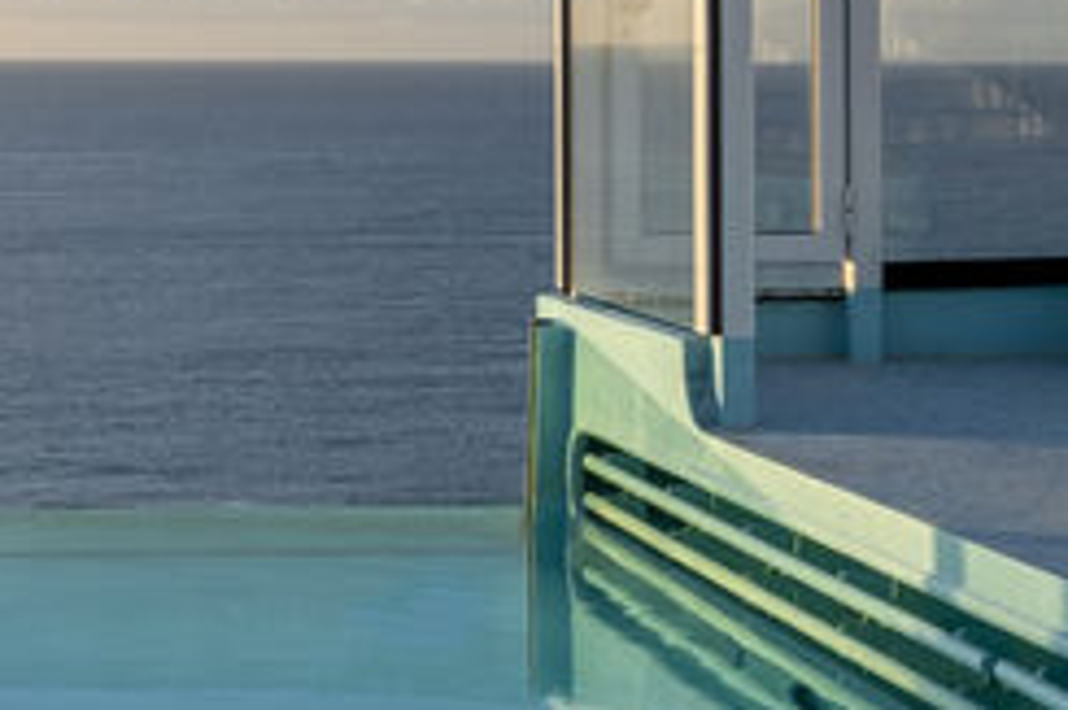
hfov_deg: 18.5
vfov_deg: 12.8
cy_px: 109
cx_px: -126
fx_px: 3142
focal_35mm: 106
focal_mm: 16
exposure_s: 1/25
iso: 125
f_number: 11
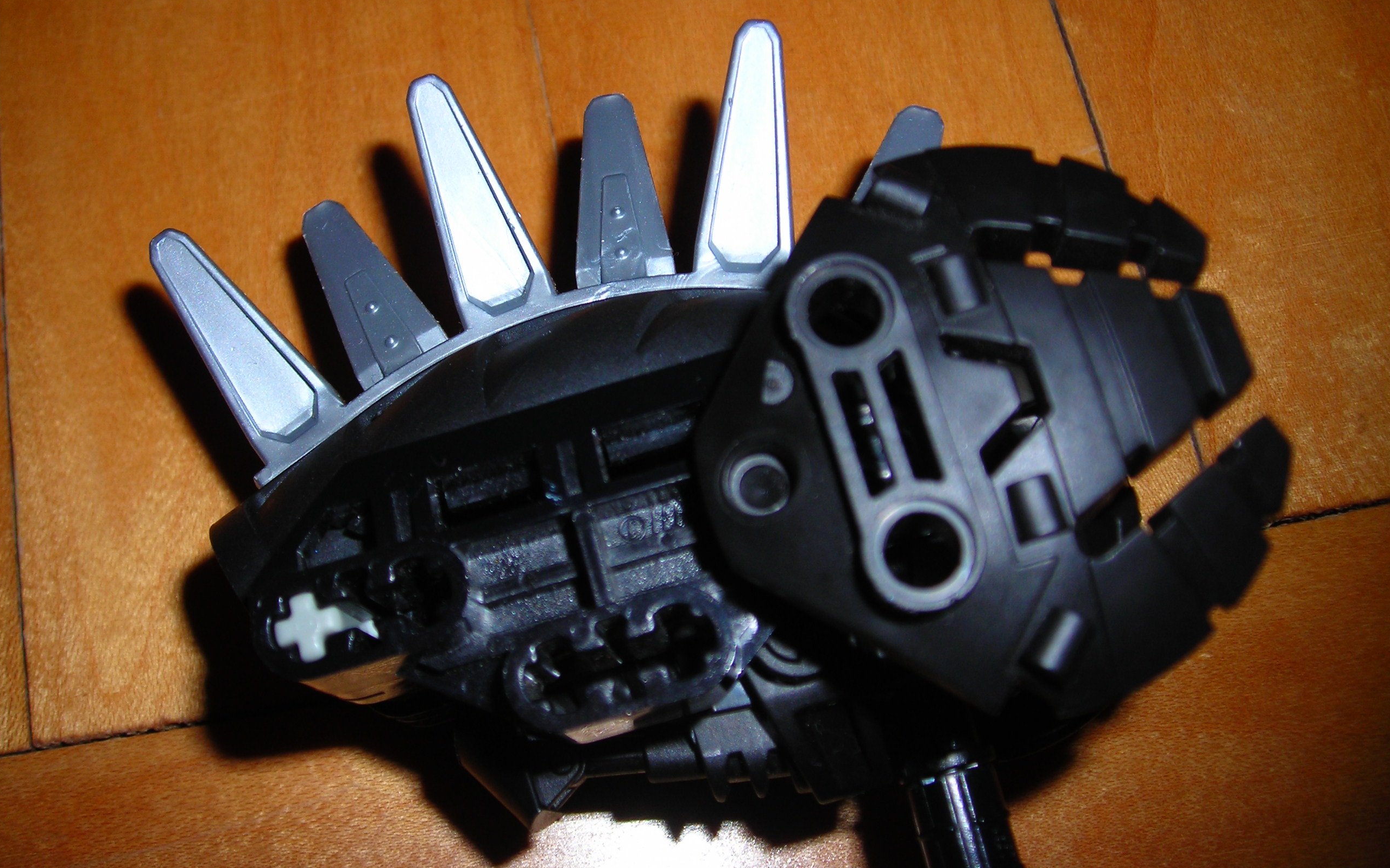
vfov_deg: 29.2
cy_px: 407
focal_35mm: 44
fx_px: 1667
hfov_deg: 45.3
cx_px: 698
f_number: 6.6
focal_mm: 6.8
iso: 50
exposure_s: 1/60.1
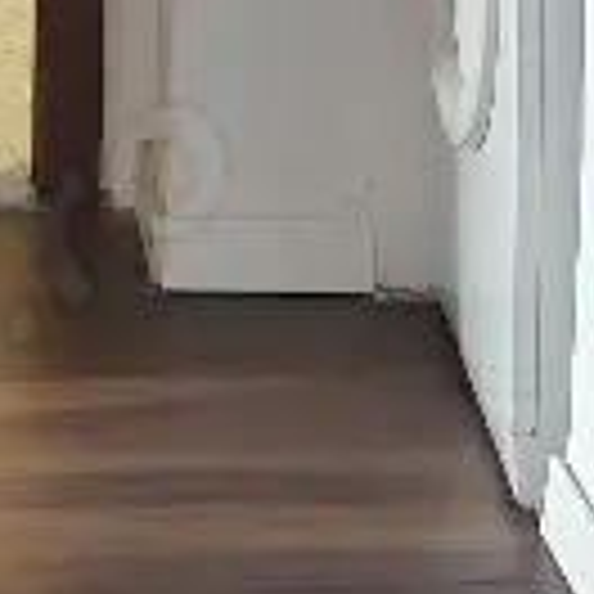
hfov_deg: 8.5
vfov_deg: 8.1
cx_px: 45
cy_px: -533
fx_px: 3999
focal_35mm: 206
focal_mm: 6.19
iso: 1250
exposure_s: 1/50
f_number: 1.65
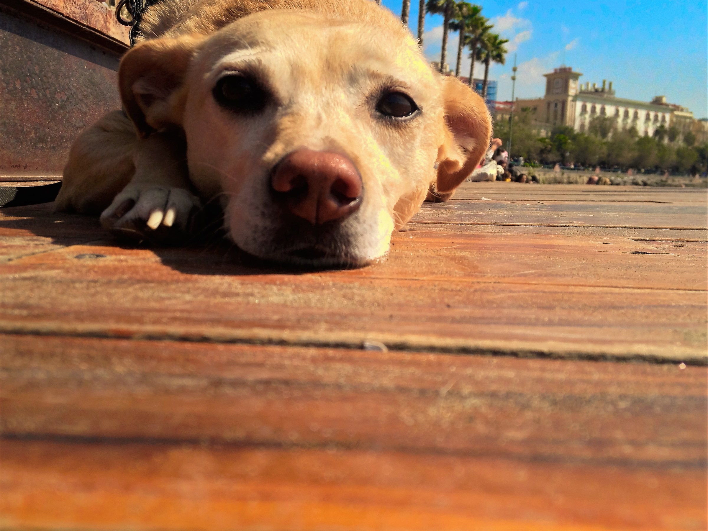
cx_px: 354
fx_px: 675
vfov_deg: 42.9
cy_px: 266
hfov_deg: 55.4
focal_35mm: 33
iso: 50
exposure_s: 1/2008
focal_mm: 4.12
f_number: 2.4
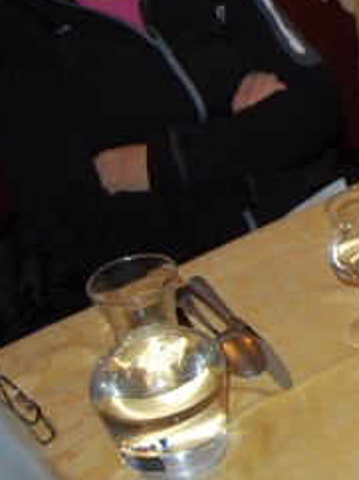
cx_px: 710
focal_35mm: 85
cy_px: 52
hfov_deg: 14.5
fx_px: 1177
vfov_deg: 22.5
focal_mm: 18
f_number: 3.5
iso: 400
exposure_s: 1/60
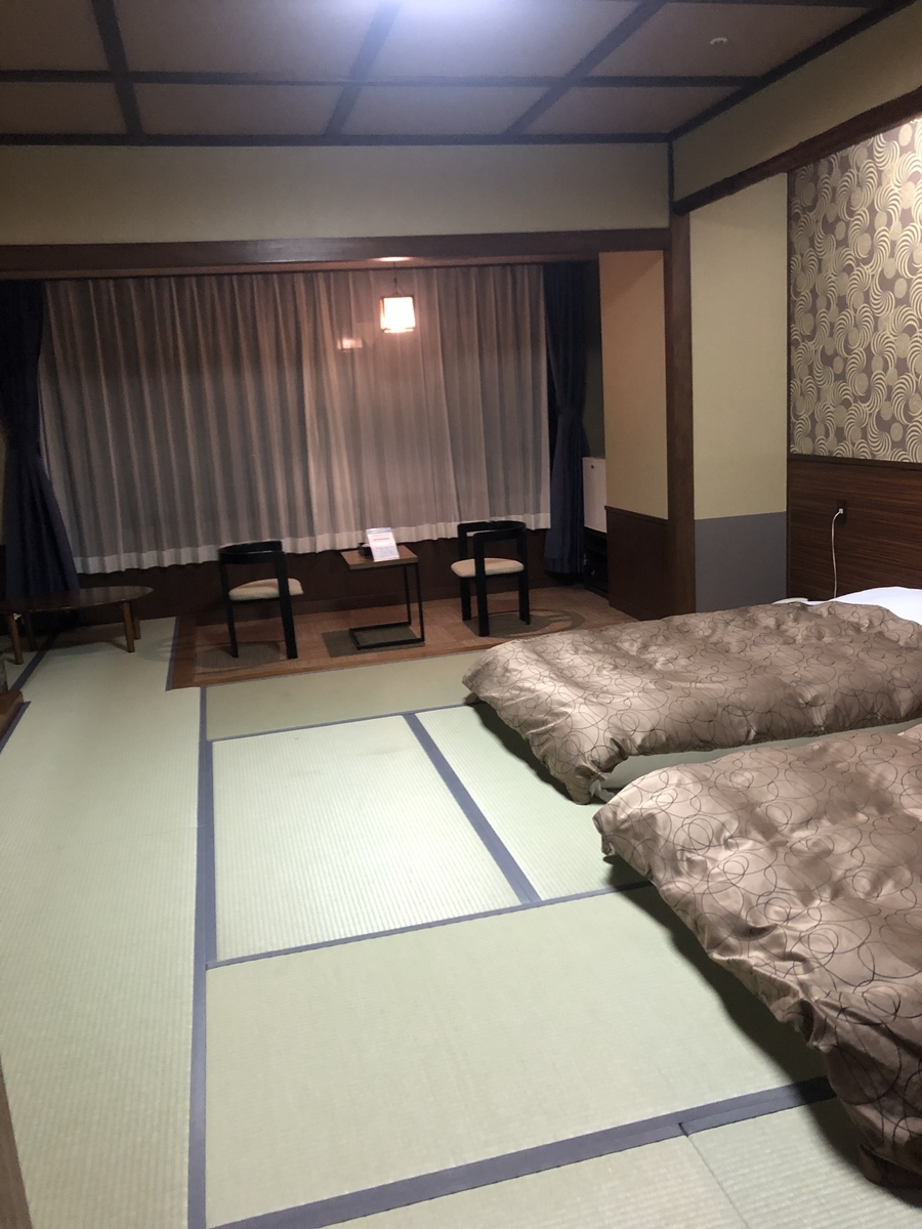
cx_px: 461
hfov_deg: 49.7
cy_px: 614
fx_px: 994
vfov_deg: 63.4
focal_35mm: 28
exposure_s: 1/8
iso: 80
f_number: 1.8
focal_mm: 3.99
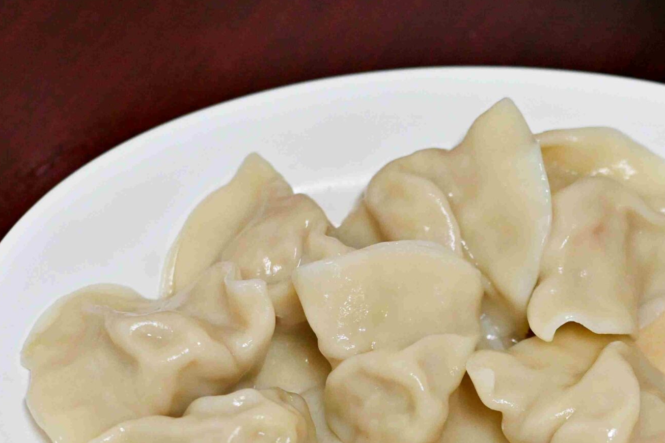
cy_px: 424
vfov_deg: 9.3
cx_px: 565
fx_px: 2716
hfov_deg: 13.9
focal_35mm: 147
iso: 900
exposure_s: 1/200
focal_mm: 50
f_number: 3.2
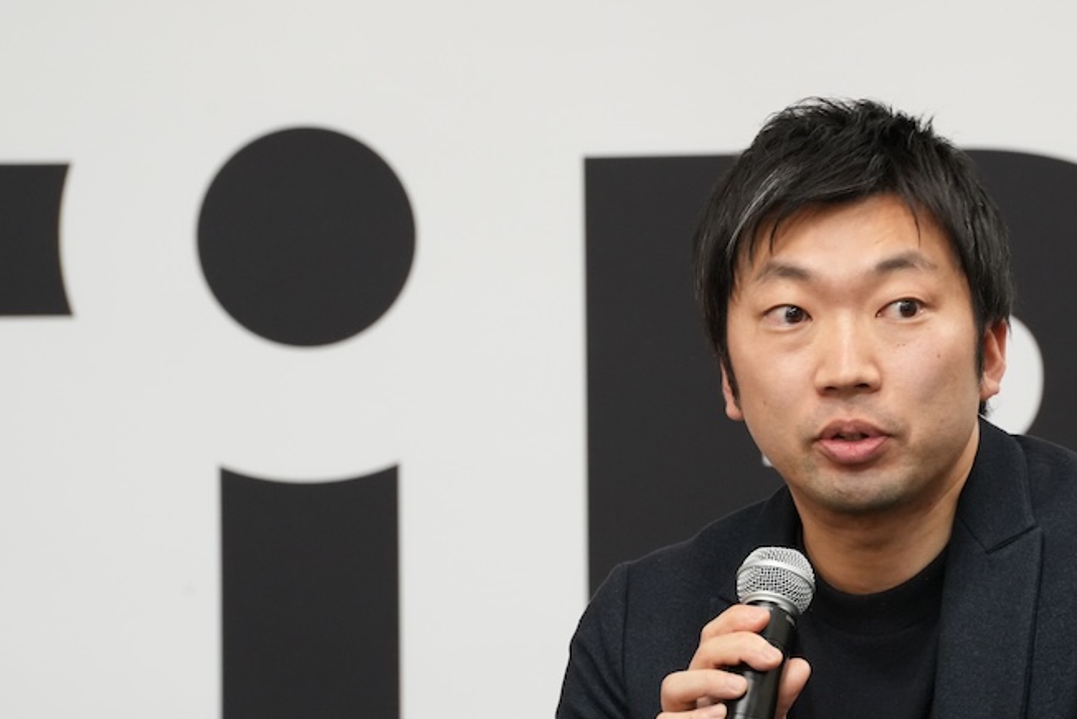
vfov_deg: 2.9
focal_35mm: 471
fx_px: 14093
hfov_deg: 4.4
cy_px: 470
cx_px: 737
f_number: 10
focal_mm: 300
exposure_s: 1/50
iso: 5000
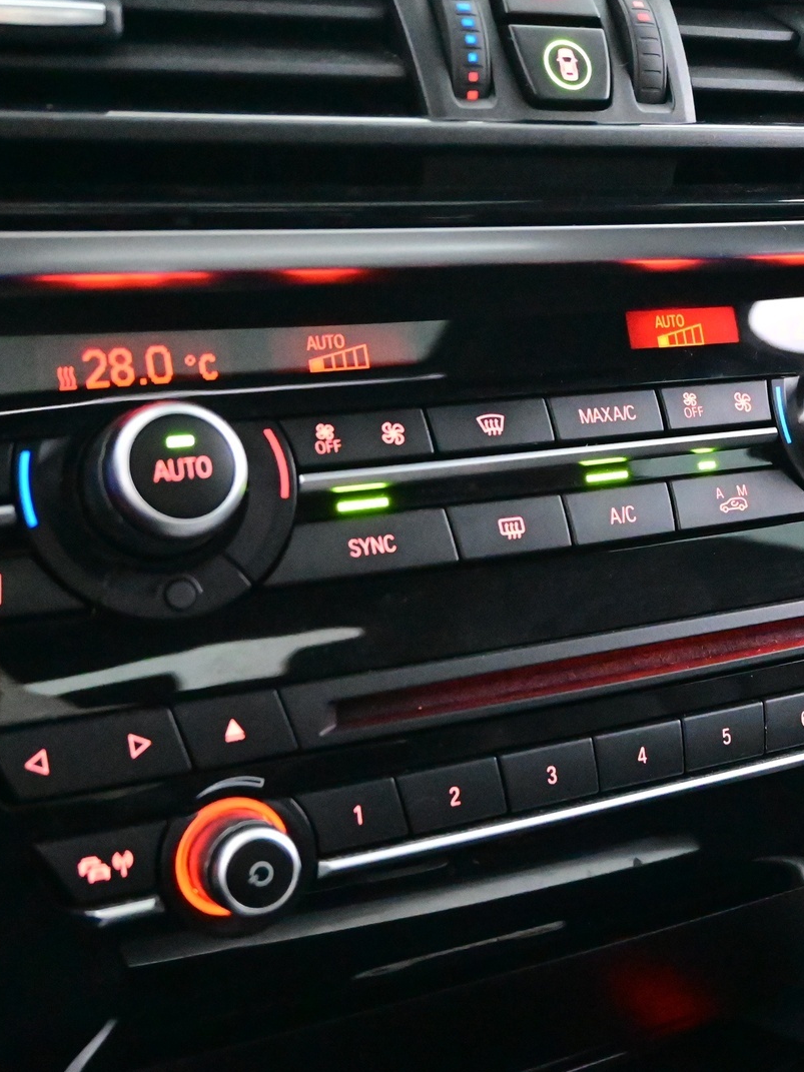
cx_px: 544
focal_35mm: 48
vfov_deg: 39.7
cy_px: 535
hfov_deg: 30.0
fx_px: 1487
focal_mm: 22
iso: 18000
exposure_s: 1/40
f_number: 4
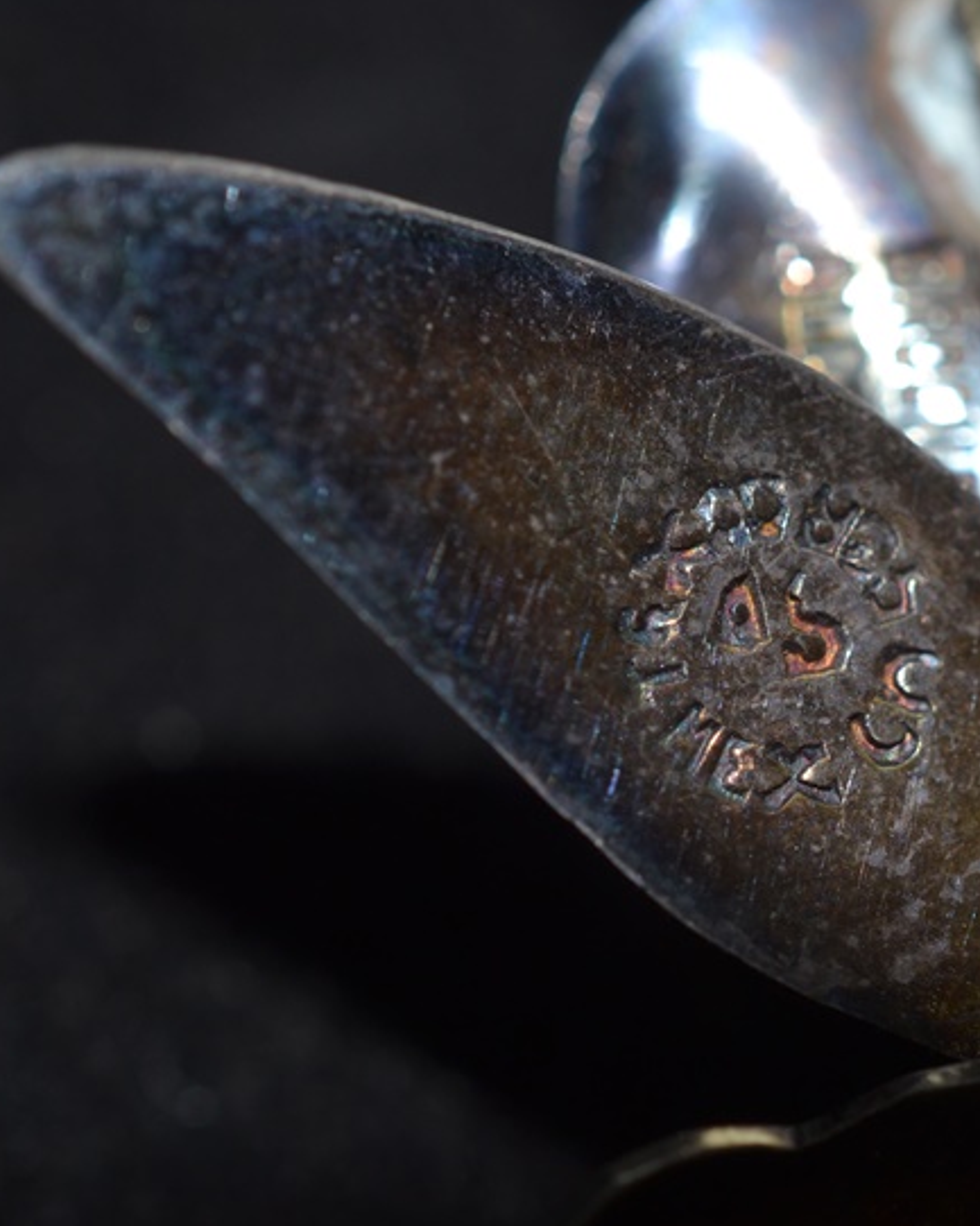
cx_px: 885
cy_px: 689
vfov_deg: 18.5
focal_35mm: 104
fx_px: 3774
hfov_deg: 14.6
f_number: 8
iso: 100
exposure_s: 1/60
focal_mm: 40
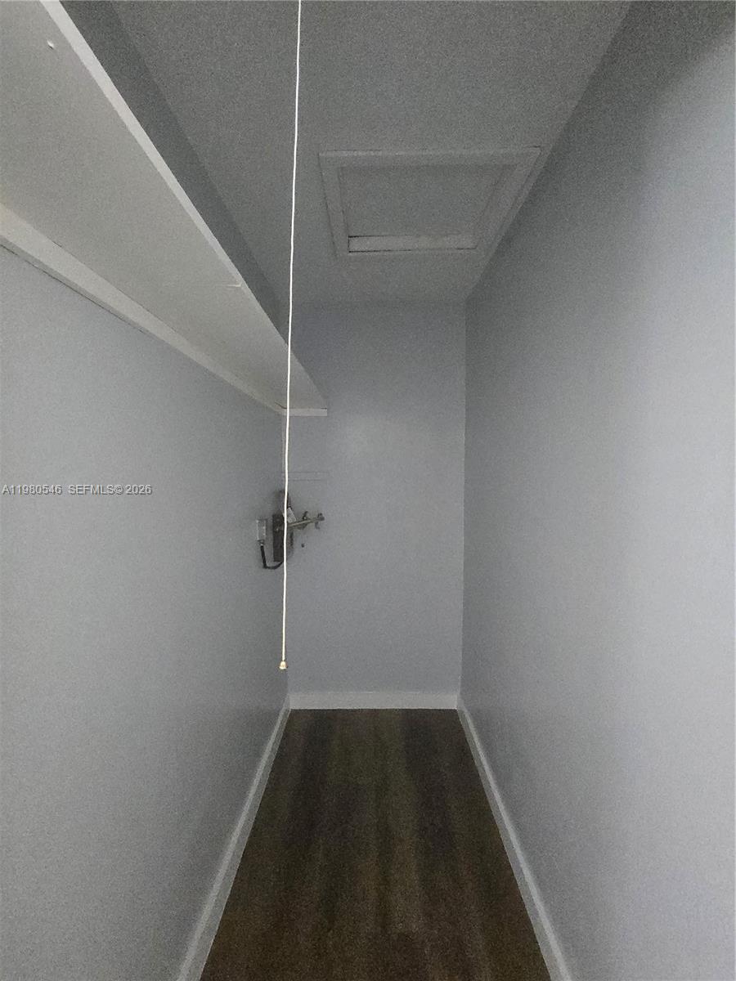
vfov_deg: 106.2
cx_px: 368
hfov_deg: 89.9
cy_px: 490
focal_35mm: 13
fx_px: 369
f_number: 2.2
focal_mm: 2.2
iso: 1600
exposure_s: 1/60
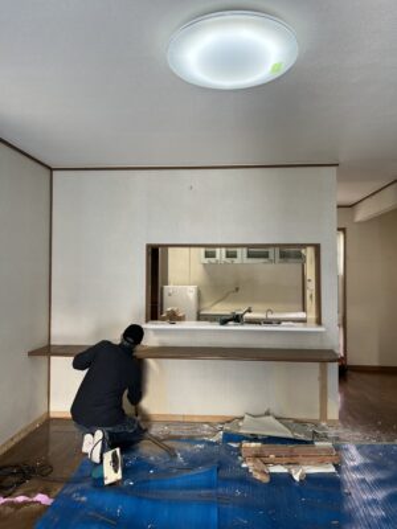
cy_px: 264
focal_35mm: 26
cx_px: 198
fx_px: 398
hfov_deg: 53.1
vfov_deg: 67.3
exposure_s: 1/121
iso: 80
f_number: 1.5
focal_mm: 5.7
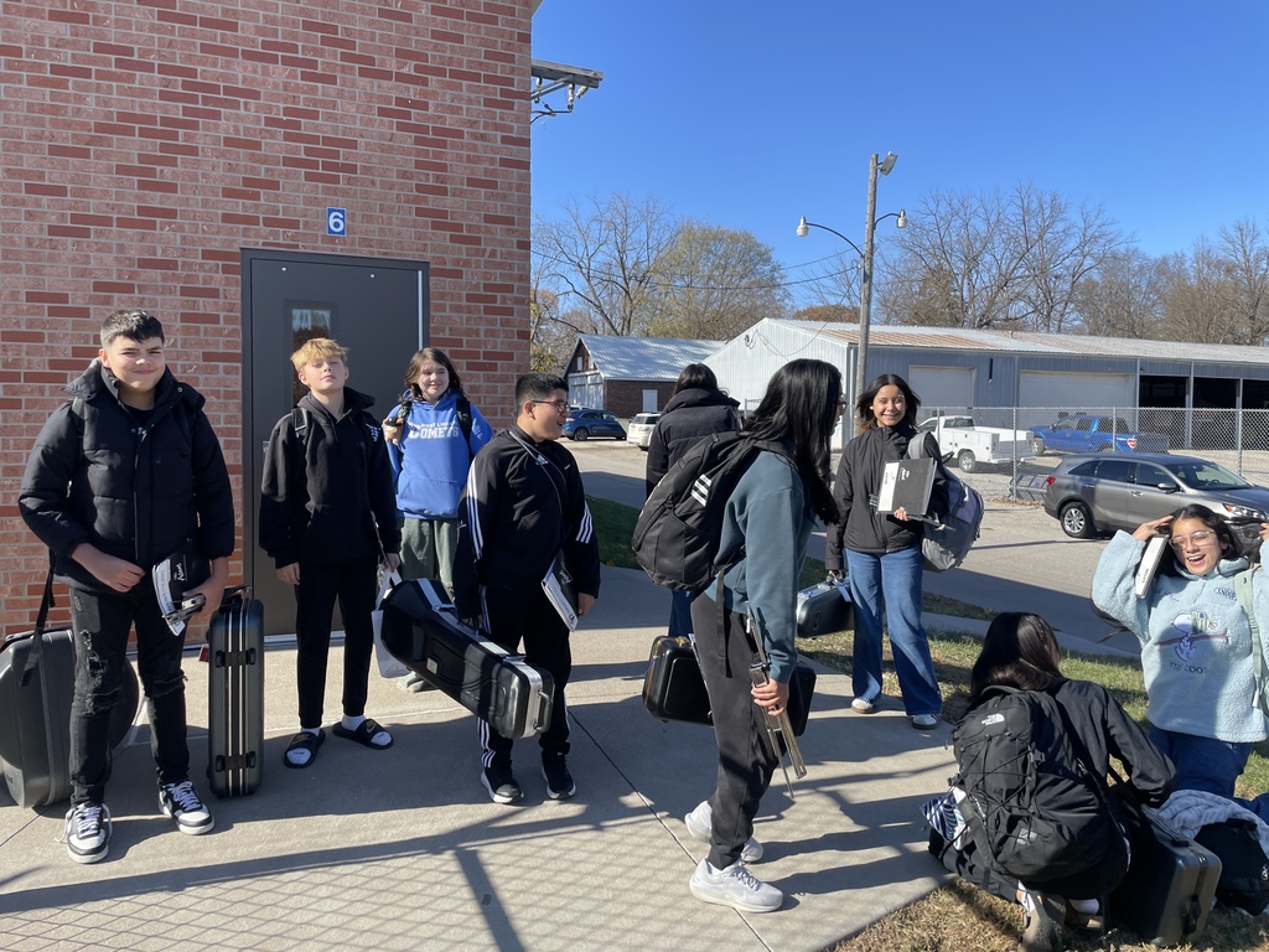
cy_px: 476
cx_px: 634
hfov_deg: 67.3
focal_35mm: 26
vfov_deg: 53.1
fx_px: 953
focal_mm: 4.2
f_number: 1.6
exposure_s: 1/1795
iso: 32
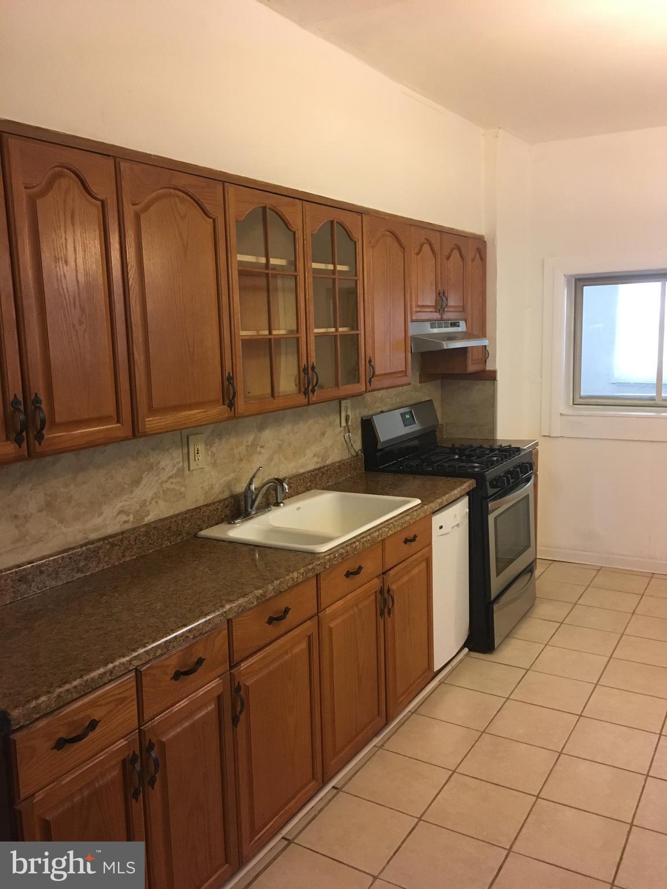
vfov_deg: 61.7
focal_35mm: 29
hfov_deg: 48.2
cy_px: 444
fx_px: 745
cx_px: 334
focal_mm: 4.15
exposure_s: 1/30
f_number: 2.2
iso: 160
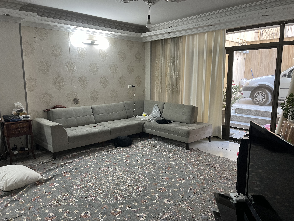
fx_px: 221
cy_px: 110
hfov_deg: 67.3
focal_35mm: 26
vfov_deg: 53.1
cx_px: 147
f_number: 1.6
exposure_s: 1/60
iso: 160
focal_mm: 5.1
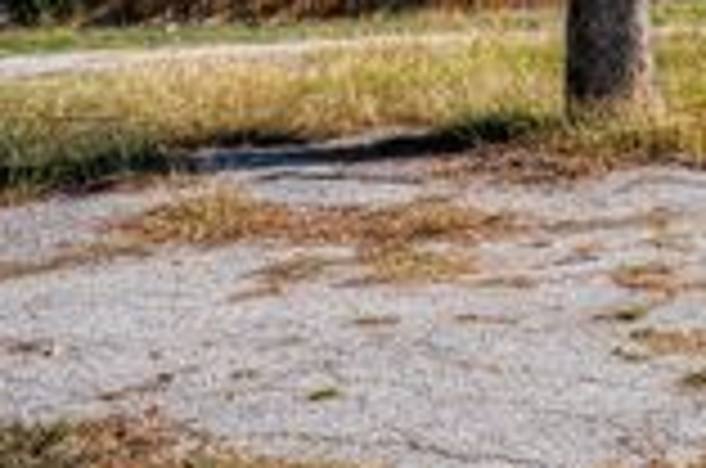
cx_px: 1052
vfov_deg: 24.9
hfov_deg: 27.4
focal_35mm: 51
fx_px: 998
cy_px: -16
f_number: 11
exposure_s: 1/125
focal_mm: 16
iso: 100
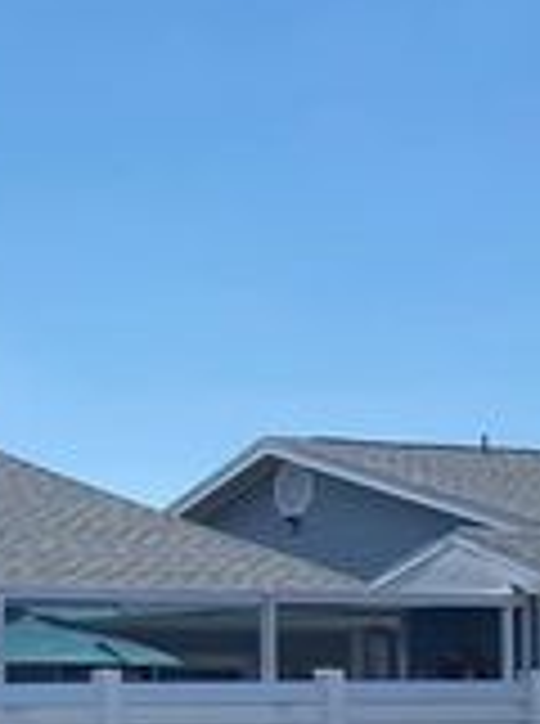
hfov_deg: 12.6
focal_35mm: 108
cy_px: 753
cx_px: -382
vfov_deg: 17.7
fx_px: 2255
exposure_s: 1/5236
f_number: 1.8
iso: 32
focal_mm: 4.25
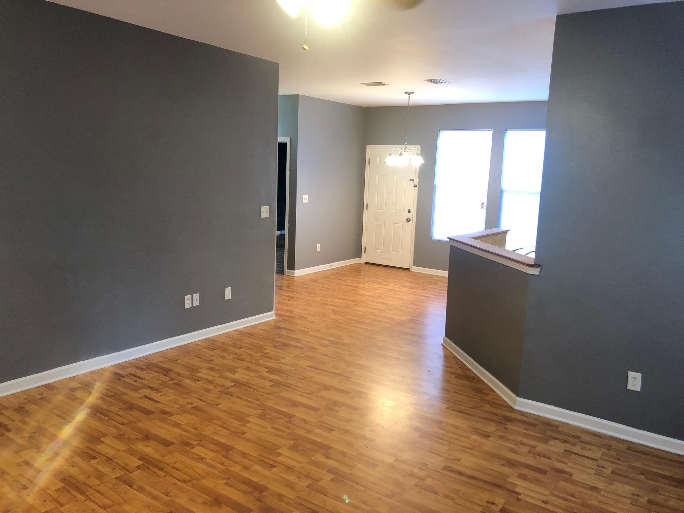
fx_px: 553
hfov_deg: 63.4
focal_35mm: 28
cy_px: 256
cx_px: 342
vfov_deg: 49.7
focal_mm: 3.99
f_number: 1.8
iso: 64
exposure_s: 1/15
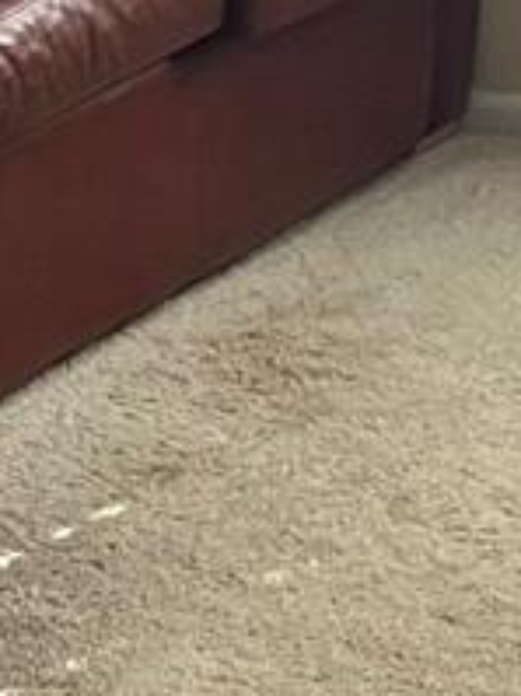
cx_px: 255
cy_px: -14
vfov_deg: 10.0
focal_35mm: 196
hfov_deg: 7.6
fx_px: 3938
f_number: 1.6
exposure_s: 1/60
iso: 250
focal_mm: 5.1
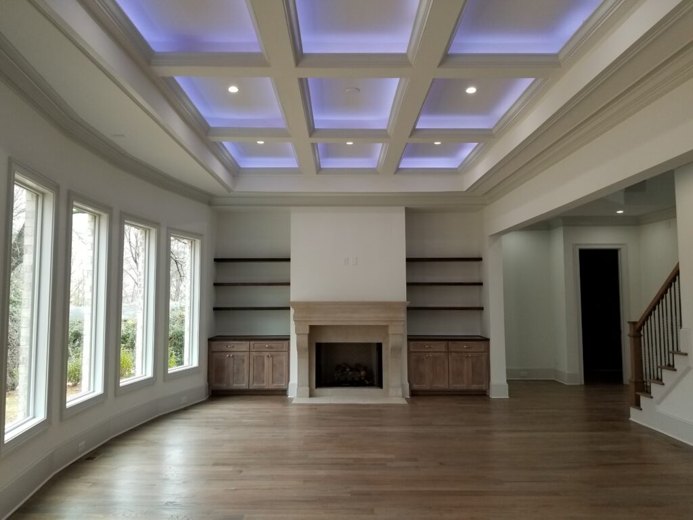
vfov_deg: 53.1
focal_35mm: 26
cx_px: 346
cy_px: 260
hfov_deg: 67.3
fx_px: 521
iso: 80
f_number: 1.7
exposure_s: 1/120
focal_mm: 4.25
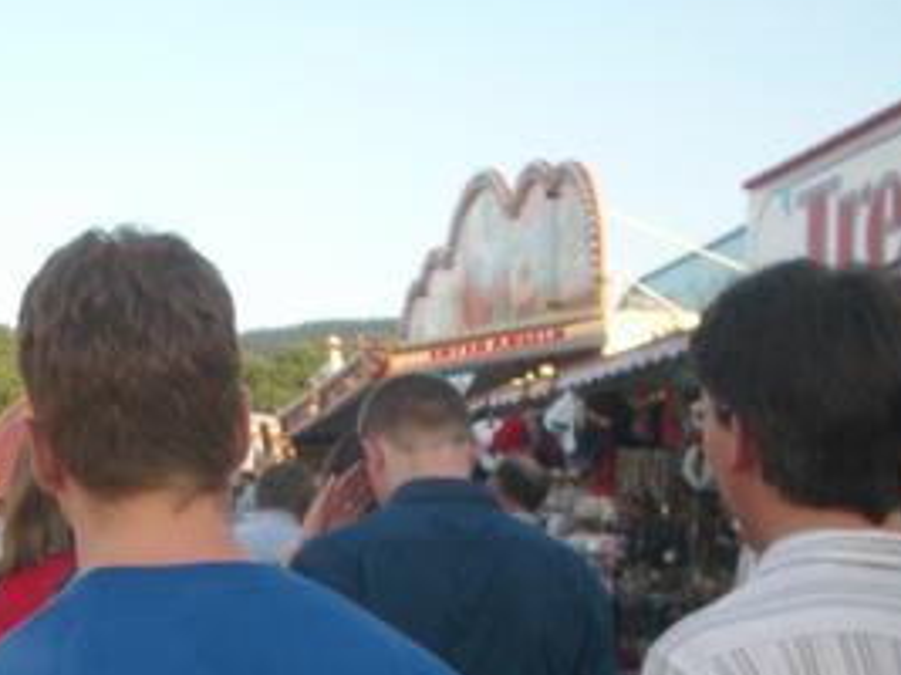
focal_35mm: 84
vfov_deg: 17.1
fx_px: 2185
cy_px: 702
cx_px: 196
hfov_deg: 23.0
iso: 50
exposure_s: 1/320
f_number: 2.6
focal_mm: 5.8
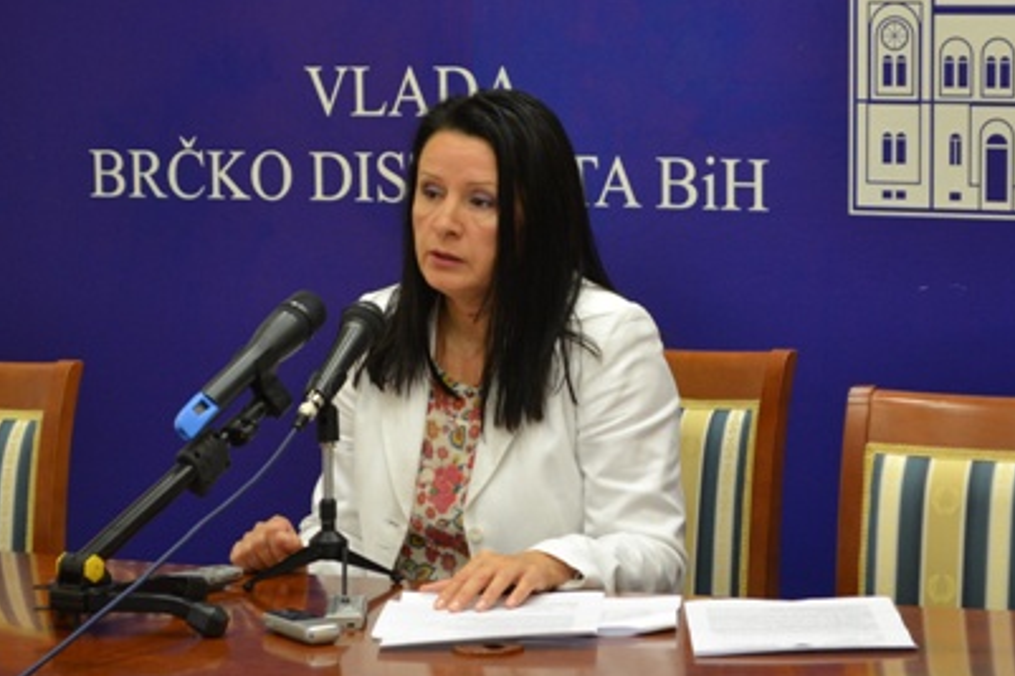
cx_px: 524
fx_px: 3714
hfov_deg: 15.6
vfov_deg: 10.4
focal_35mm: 132
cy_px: 376
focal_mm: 55
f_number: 5.6
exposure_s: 1/60
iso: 1100
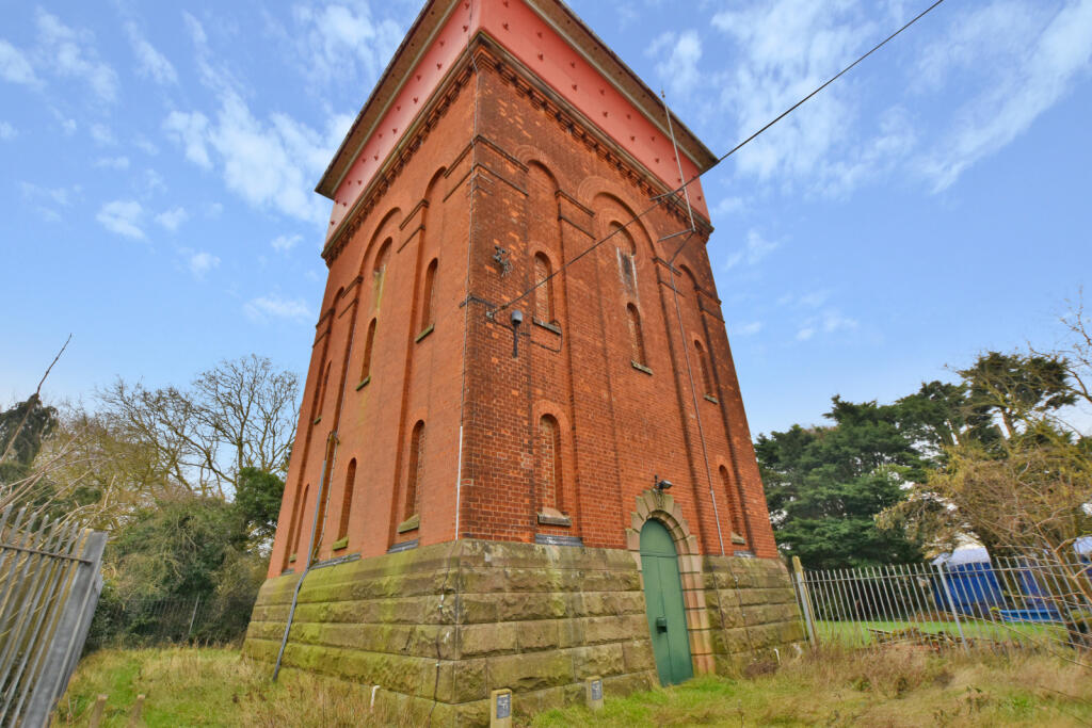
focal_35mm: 15
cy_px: 364
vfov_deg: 77.3
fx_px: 455
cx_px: 546
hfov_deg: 100.4
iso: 200
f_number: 5.6
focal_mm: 10
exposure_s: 1/250
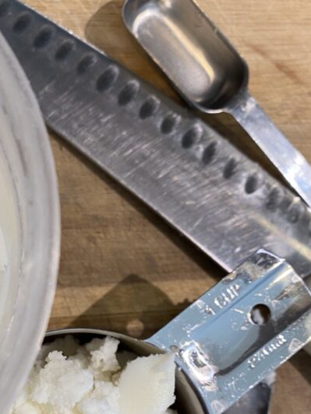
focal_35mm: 50
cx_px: 44
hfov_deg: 28.2
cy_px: 337
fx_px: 599
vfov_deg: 36.7
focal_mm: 4.25
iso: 100
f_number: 1.8
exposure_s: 1/60
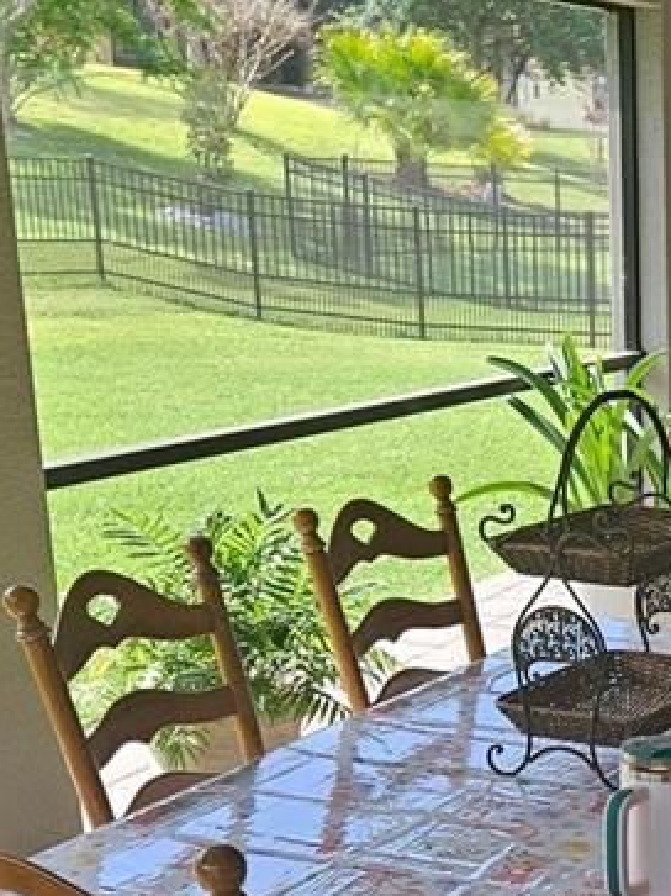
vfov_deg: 25.0
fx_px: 1965
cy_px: 770
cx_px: 891
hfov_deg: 18.0
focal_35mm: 76
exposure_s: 1/146
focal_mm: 5.4
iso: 25
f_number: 1.8
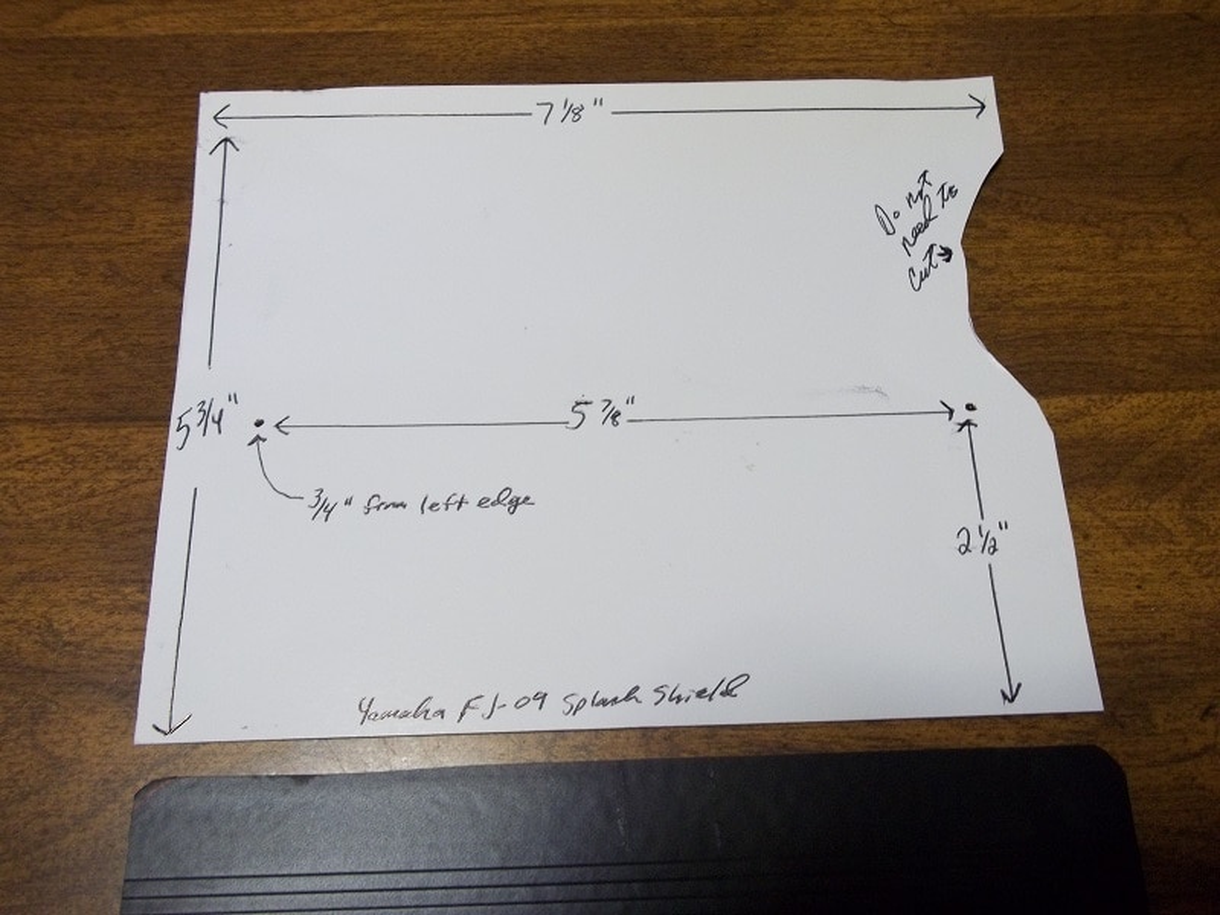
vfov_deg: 44.2
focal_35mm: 32
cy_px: 458
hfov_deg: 56.8
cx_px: 610
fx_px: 1128
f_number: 2.9
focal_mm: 5.7
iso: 160
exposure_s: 1/20
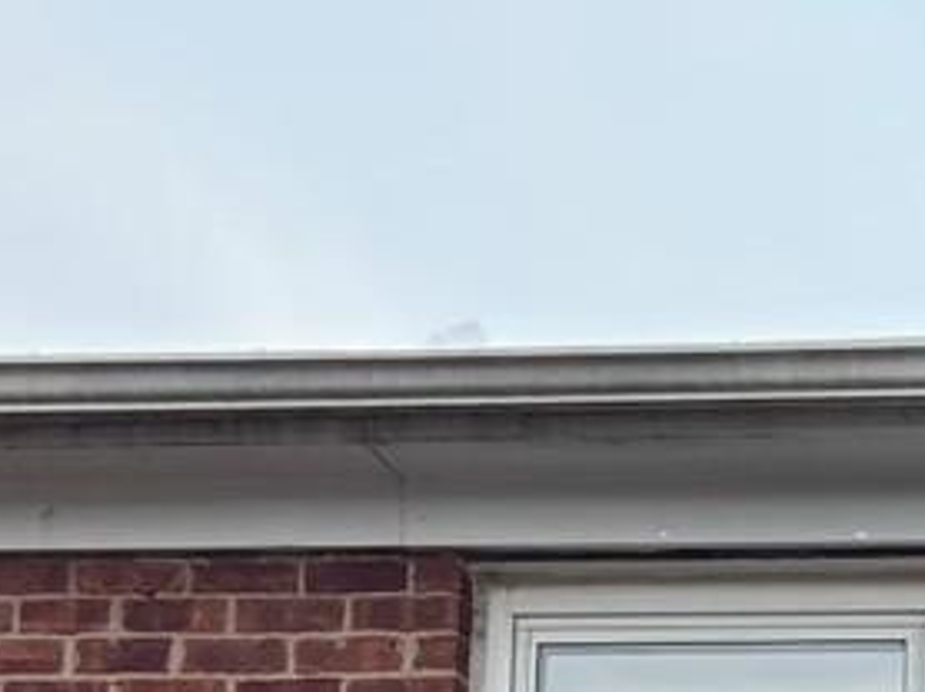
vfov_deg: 7.2
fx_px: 4726
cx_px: 2502
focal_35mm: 177
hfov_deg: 9.4
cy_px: 2229
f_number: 1.78
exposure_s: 1/121
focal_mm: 6.76
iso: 200
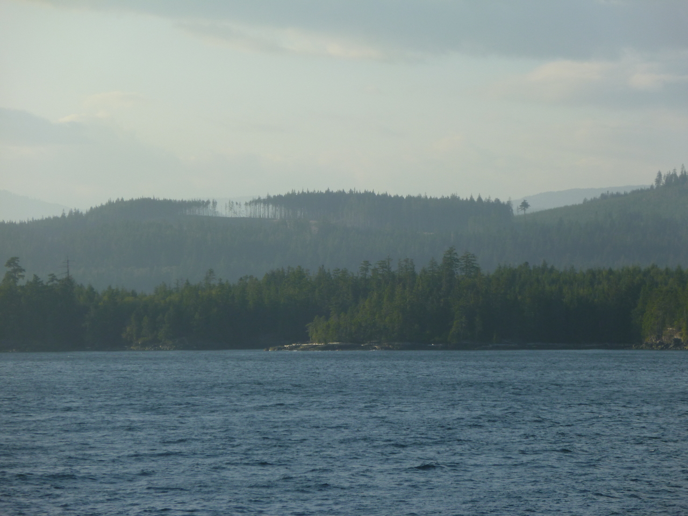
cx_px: 344
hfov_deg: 11.3
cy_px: 258
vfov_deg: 8.5
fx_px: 3478
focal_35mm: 175
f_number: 5.8
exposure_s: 1/200
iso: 80
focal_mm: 31.4
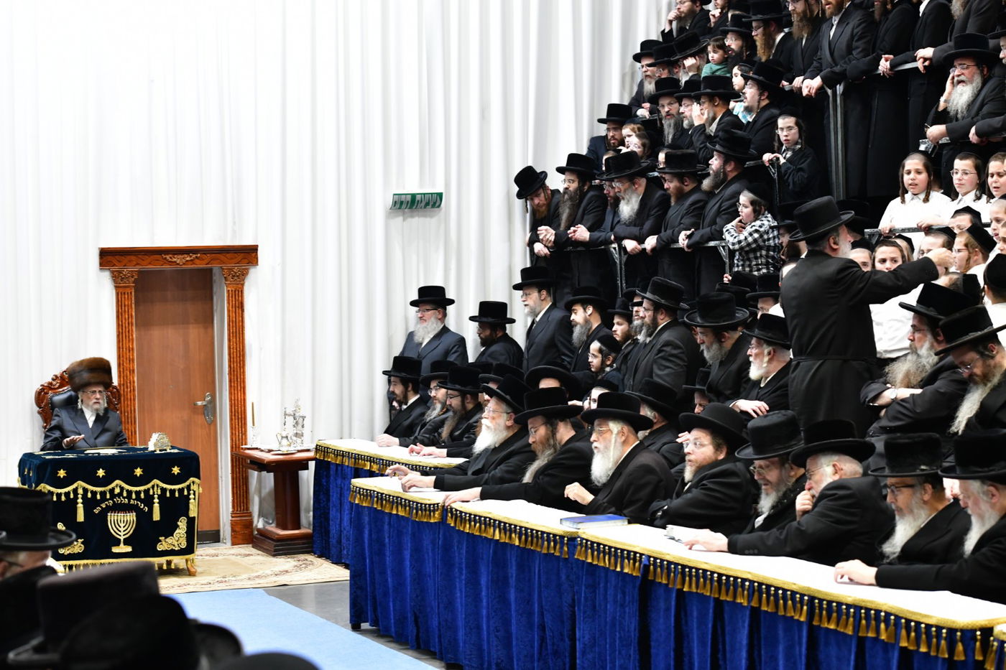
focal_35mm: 70
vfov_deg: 19.5
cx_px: 503
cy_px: 335
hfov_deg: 28.8
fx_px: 1956
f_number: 5.6
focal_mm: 70
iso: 2500
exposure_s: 1/100
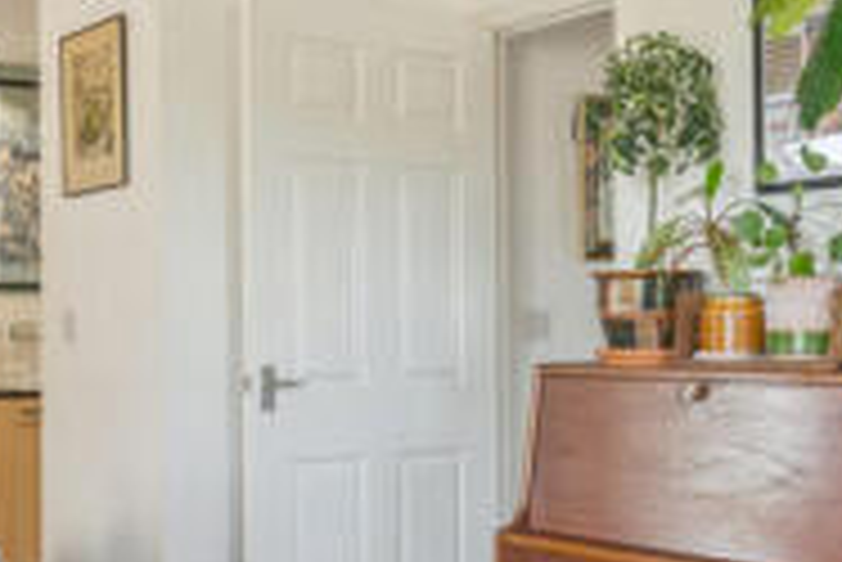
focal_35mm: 56
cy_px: 366
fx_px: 1311
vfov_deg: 24.1
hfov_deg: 34.9
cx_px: 223
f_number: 7.1
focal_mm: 16
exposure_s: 1/30
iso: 640
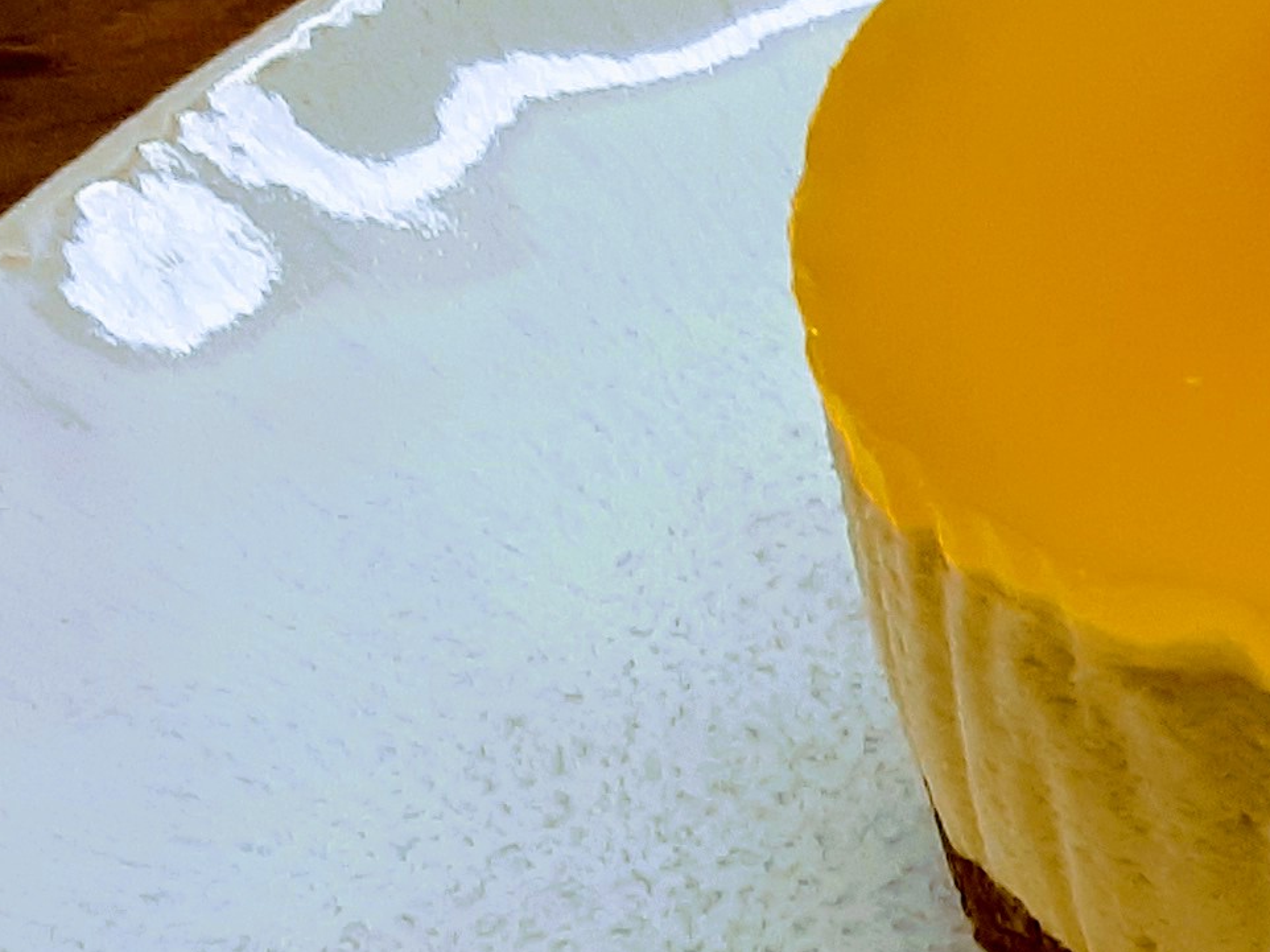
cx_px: 1500
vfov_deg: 13.2
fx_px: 3998
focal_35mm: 109
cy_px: 1170
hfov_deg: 17.3
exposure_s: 1/100
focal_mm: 3.93
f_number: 1.7
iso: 50
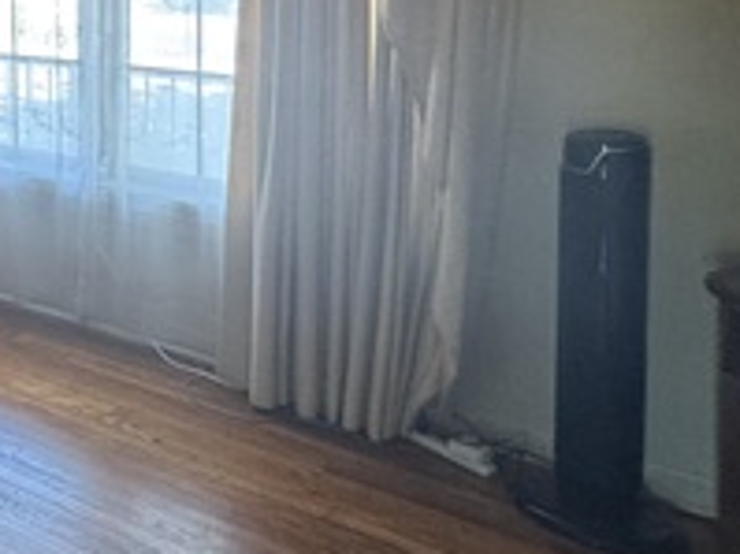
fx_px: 961
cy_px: -11
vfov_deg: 29.8
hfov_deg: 28.9
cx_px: -338
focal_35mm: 45
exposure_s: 1/60
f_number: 2.2
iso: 400
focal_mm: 2.22
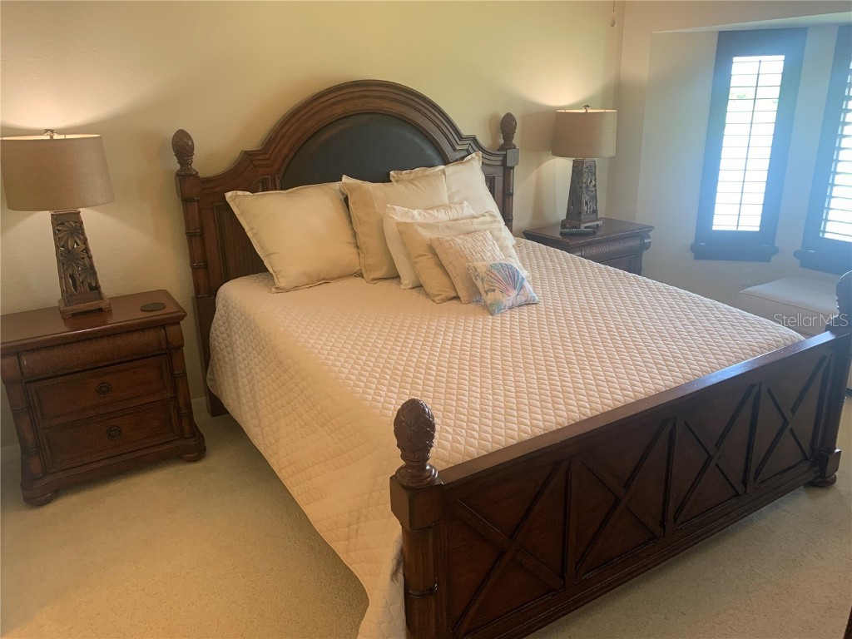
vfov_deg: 53.1
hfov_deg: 67.3
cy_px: 320
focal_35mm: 26
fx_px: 640
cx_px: 426
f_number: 1.8
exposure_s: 1/60
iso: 100
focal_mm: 4.25
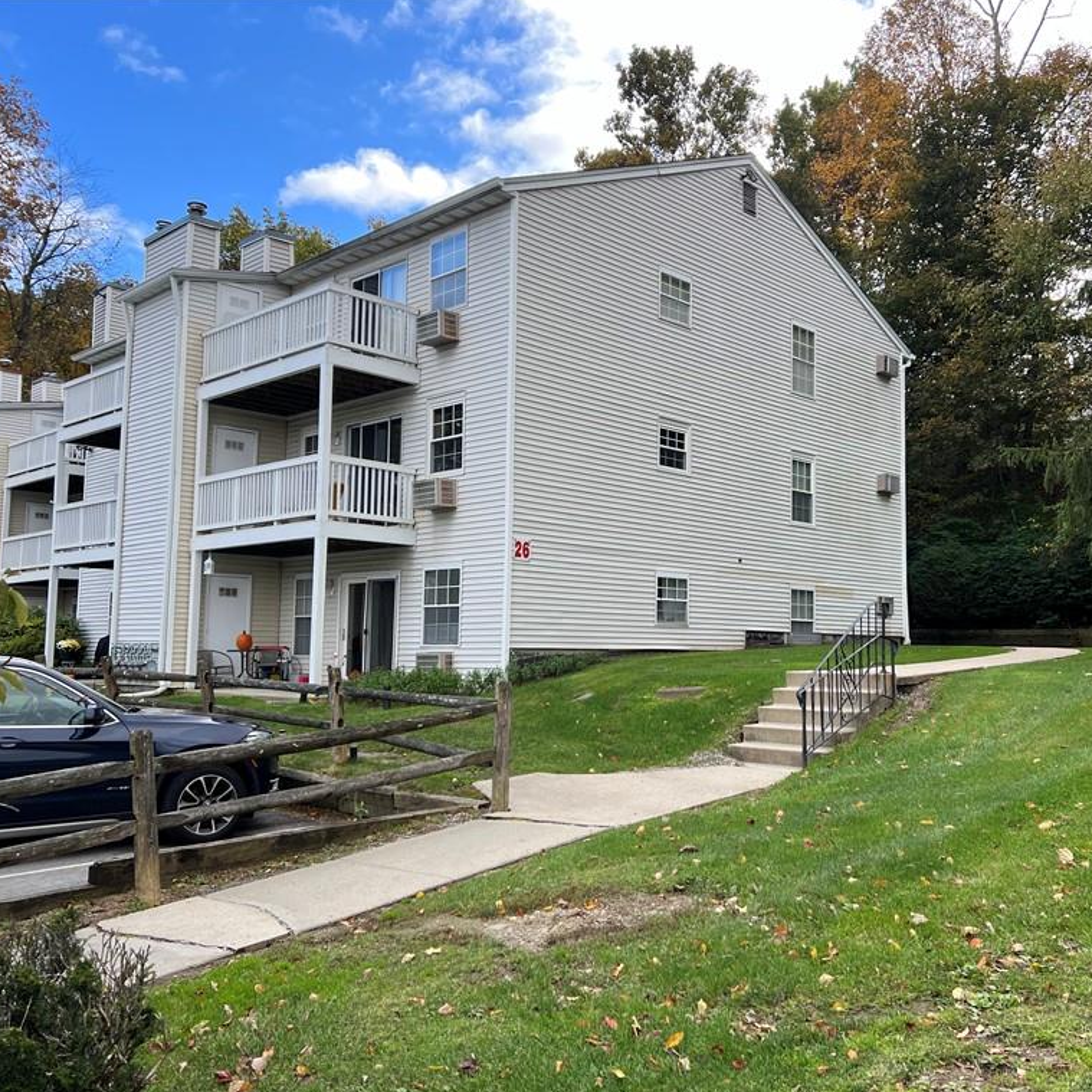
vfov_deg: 52.5
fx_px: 1106
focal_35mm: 31
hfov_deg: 52.2
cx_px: 655
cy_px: 548
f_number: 1.5
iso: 50
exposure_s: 1/949
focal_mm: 5.7
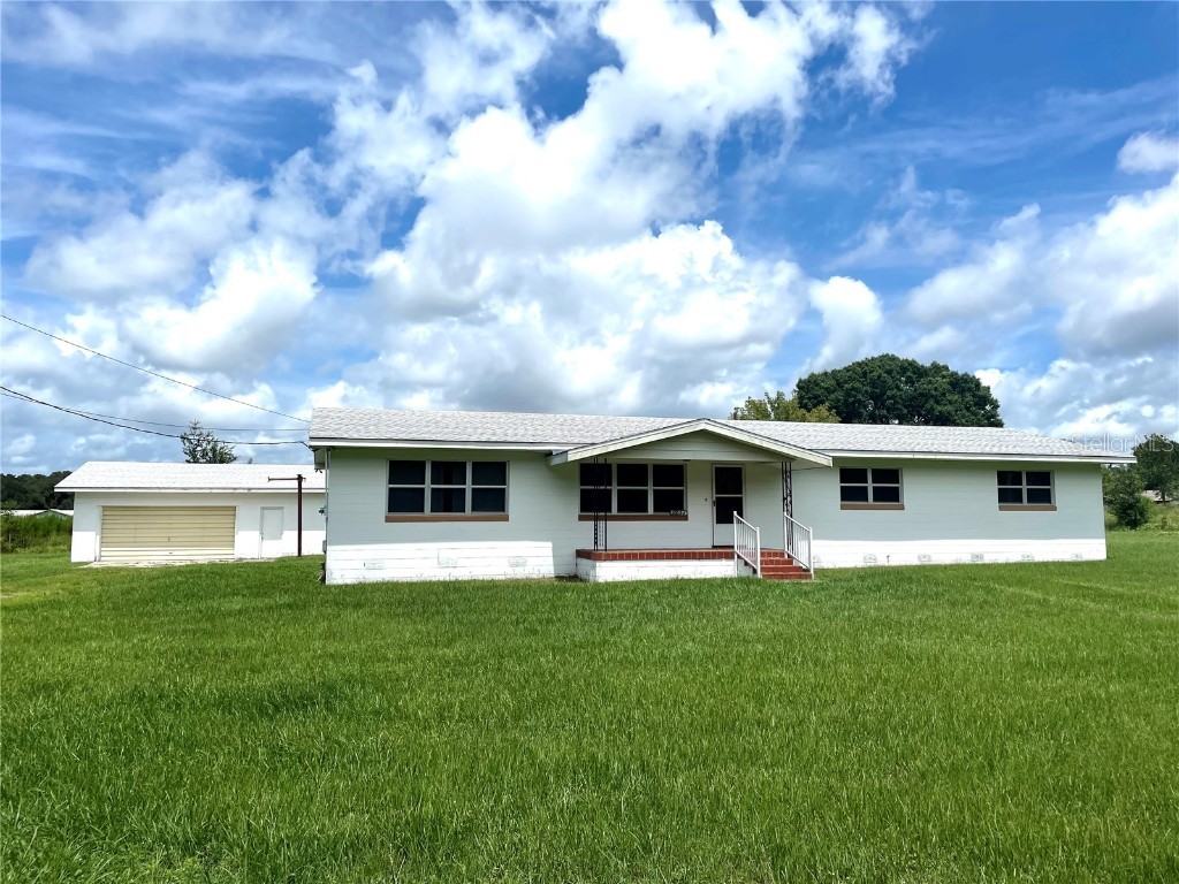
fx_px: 886
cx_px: 590
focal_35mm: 26
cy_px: 442
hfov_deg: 67.3
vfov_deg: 53.1
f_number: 1.6
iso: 32
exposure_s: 1/6897
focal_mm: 4.2
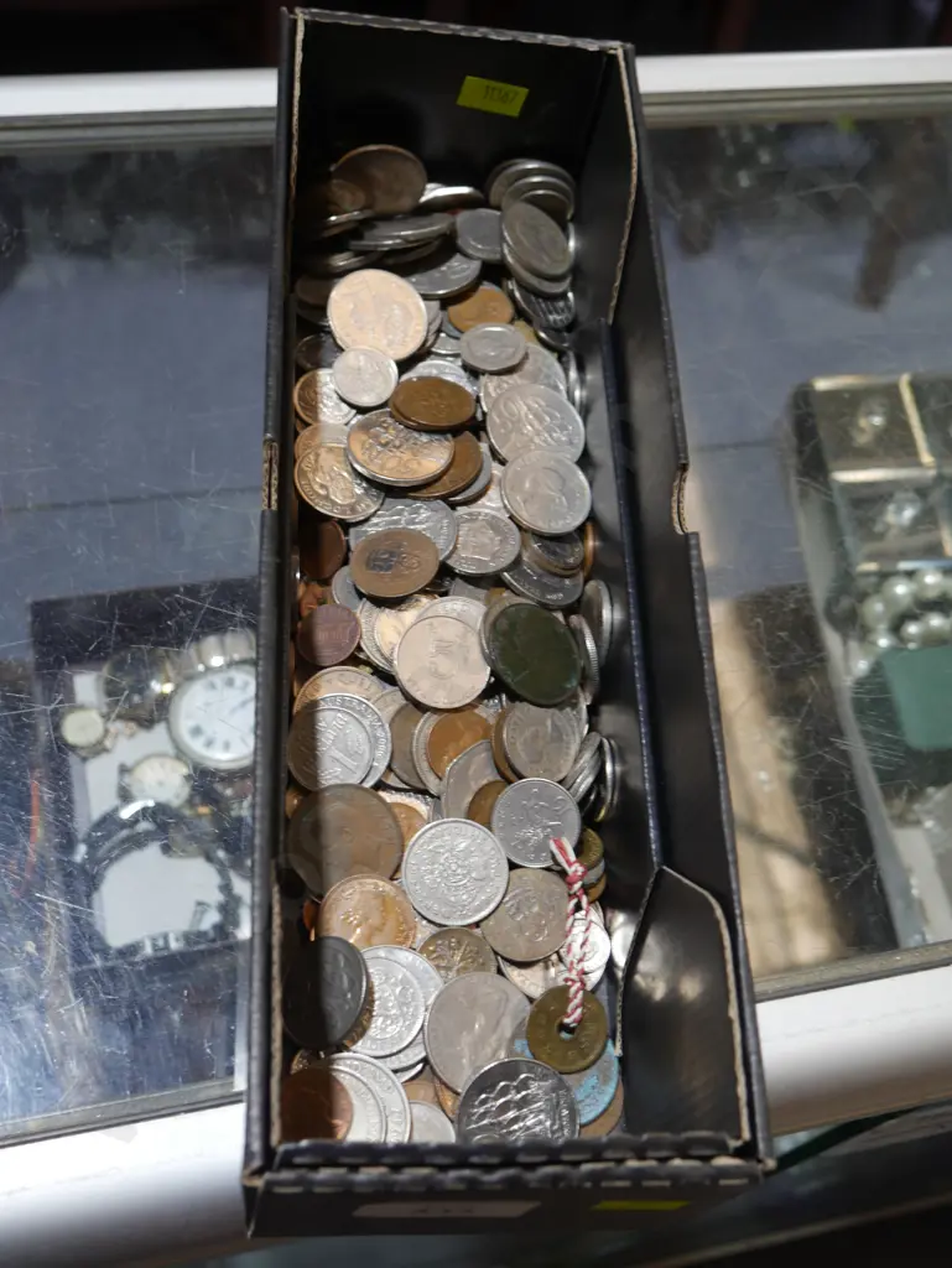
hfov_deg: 34.4
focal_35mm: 42
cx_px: 476
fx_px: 1539
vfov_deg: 44.8
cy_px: 634
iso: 320
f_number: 4.6
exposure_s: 1/60
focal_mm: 21
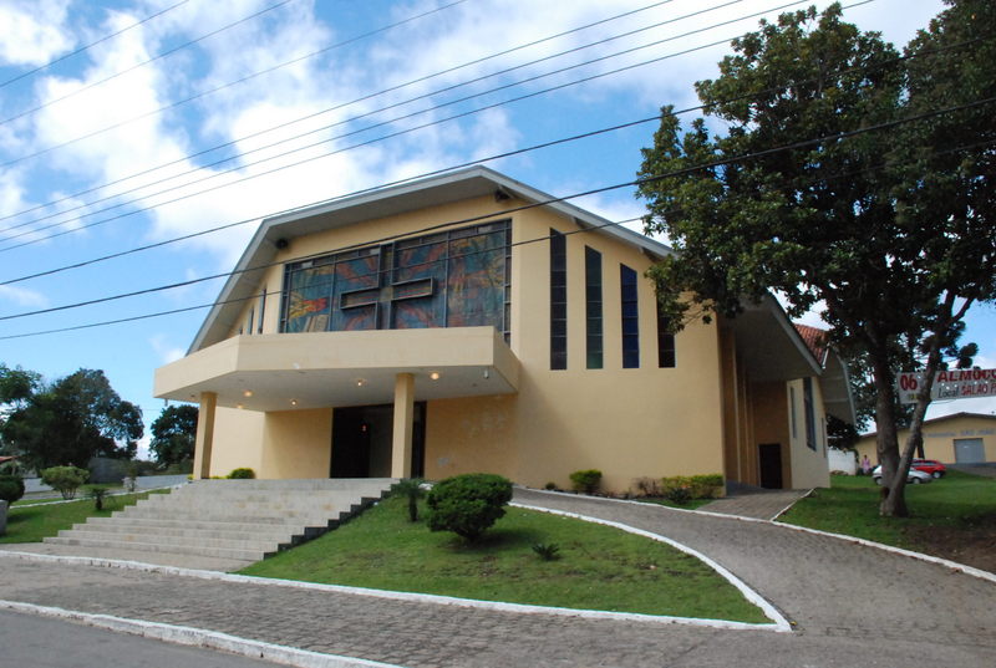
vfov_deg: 48.1
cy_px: 334
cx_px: 498
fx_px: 749
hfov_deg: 67.3
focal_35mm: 27
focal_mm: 18
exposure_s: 1/800
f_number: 14
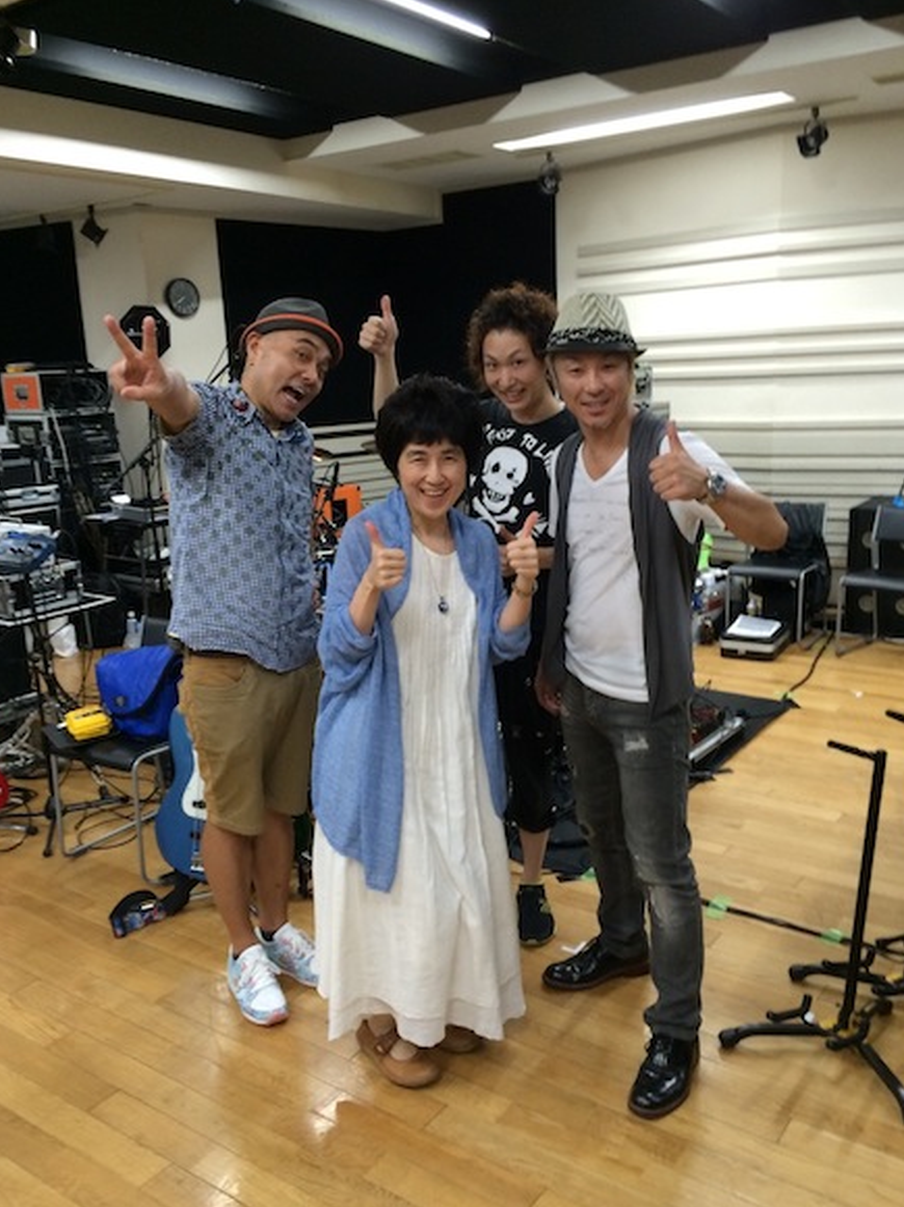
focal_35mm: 31
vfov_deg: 58.4
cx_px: 443
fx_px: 1081
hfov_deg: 45.4
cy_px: 617
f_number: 2.2
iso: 100
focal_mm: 4.12
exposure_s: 1/30
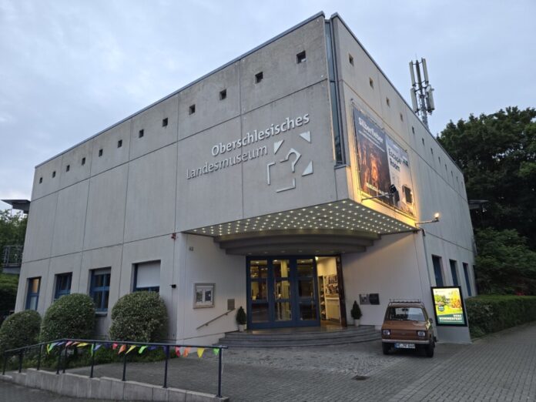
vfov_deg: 58.9
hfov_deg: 73.9
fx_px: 356
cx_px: 268
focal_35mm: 23
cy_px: 201
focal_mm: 6.3
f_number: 1.7
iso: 125
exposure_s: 1/100
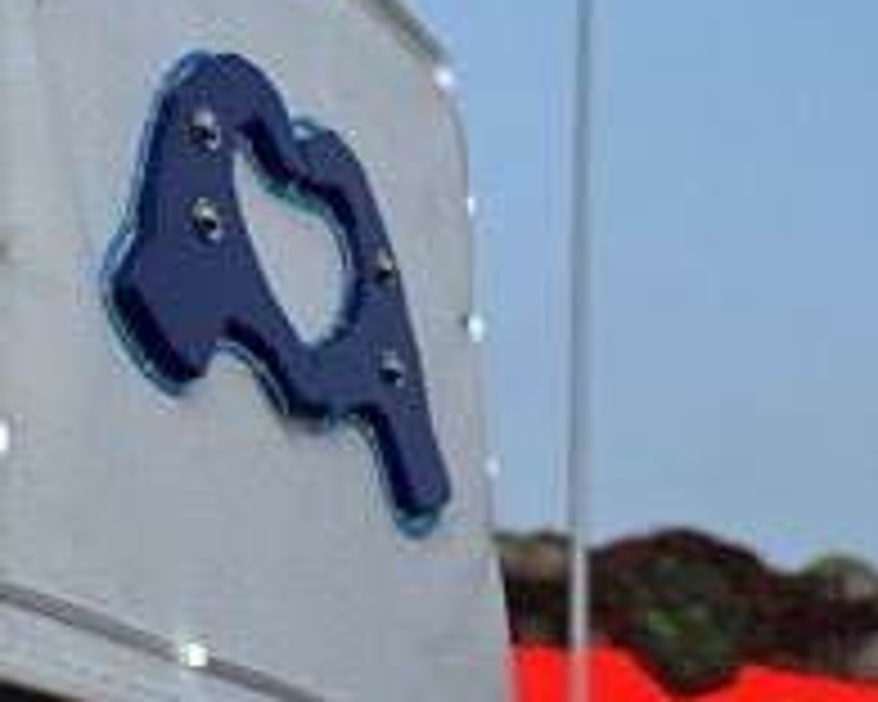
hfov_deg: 24.7
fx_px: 2001
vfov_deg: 19.9
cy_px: 450
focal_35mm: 77
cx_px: 324
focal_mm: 6.86
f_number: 1.78
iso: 200
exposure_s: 1/90
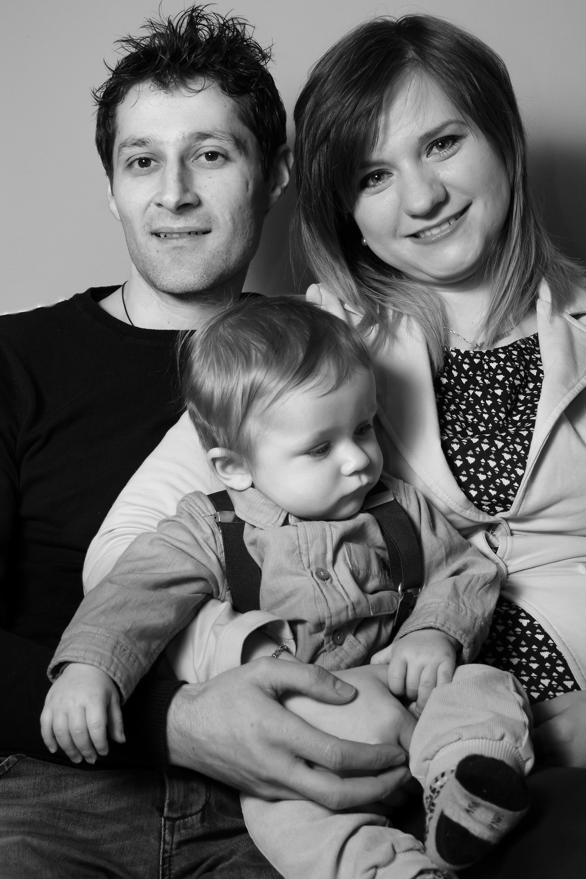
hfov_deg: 25.3
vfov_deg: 37.2
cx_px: 295
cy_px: 434
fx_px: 1307
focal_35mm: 54
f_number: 8
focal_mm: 35
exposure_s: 1/60
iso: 400
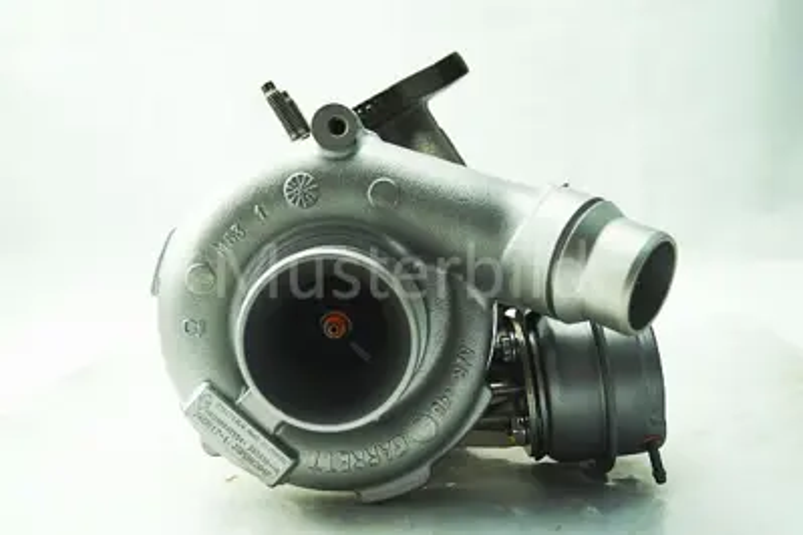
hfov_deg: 43.6
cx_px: 402
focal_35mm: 45
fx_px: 1004
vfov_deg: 29.9
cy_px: 268
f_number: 4.5
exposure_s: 1/160
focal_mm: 30
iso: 250
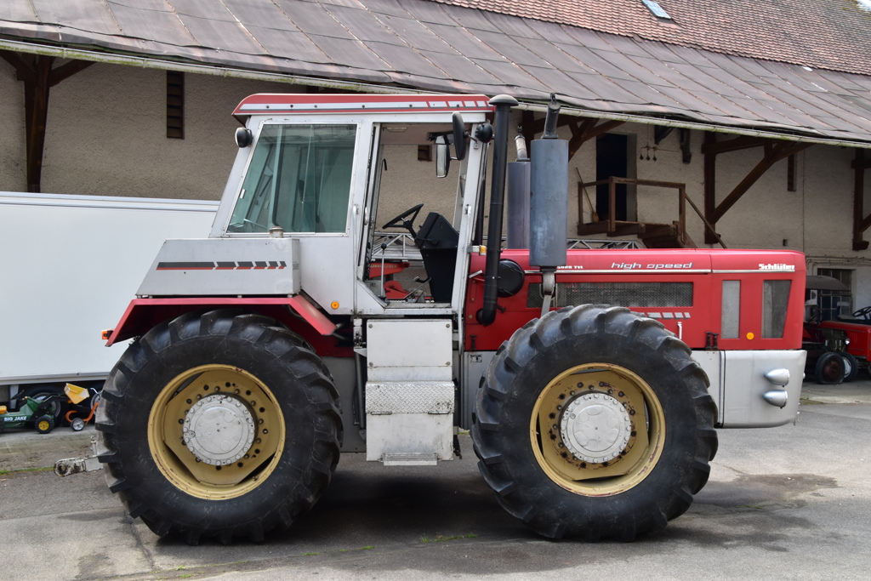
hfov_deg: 51.3
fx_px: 907
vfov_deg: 35.5
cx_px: 436
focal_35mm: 38
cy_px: 290
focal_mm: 25
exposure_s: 1/100
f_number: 9
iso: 400
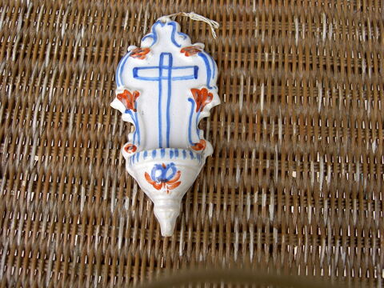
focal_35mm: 44
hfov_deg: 42.9
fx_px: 488
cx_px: 192
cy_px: 144
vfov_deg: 32.9
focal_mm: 9
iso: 50
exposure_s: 1/60
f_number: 2.9
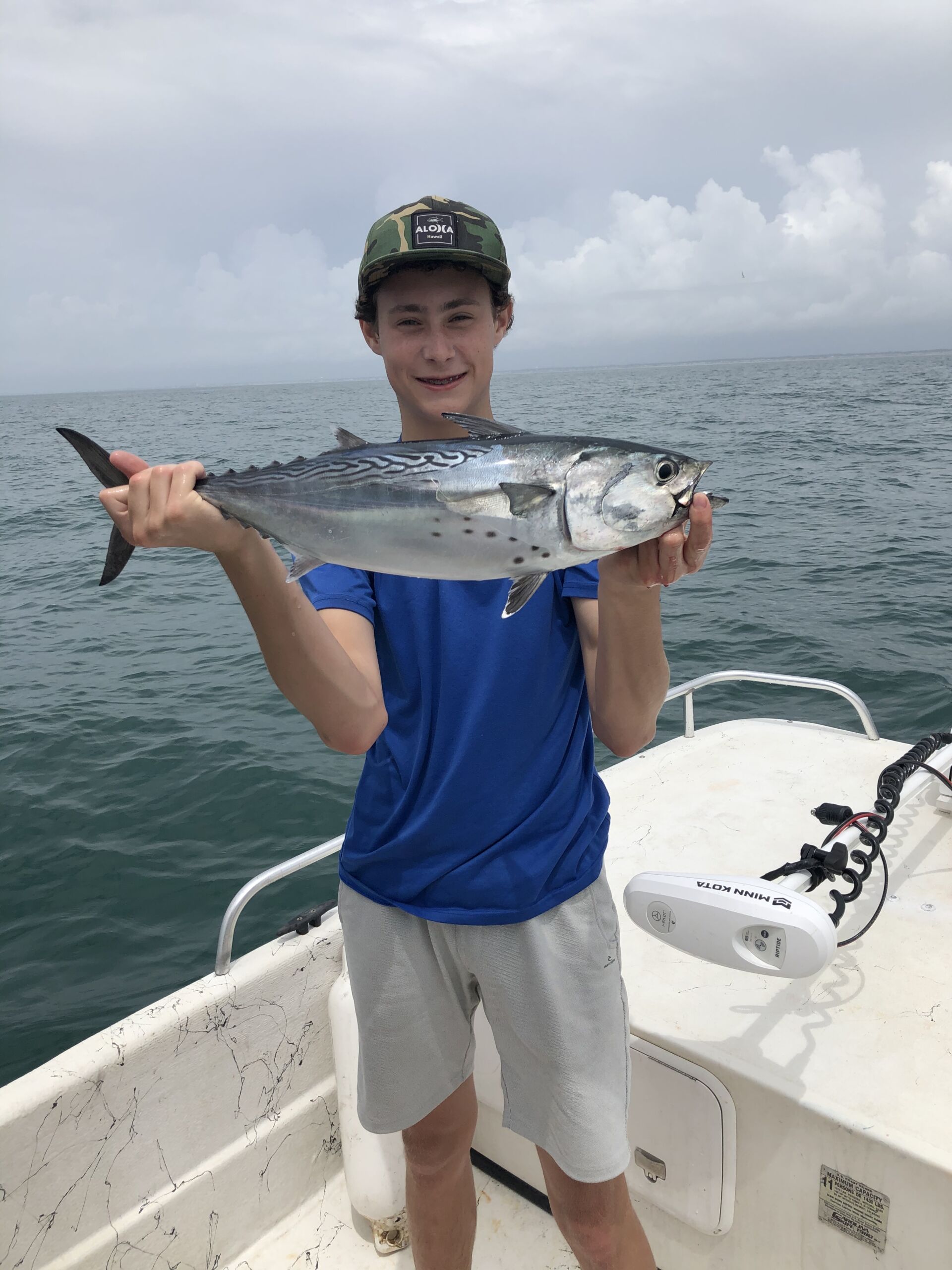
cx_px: 476
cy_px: 635
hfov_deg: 49.7
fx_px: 1027
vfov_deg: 63.4
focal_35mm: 28
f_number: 1.8
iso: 20
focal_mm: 3.99
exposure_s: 1/3745
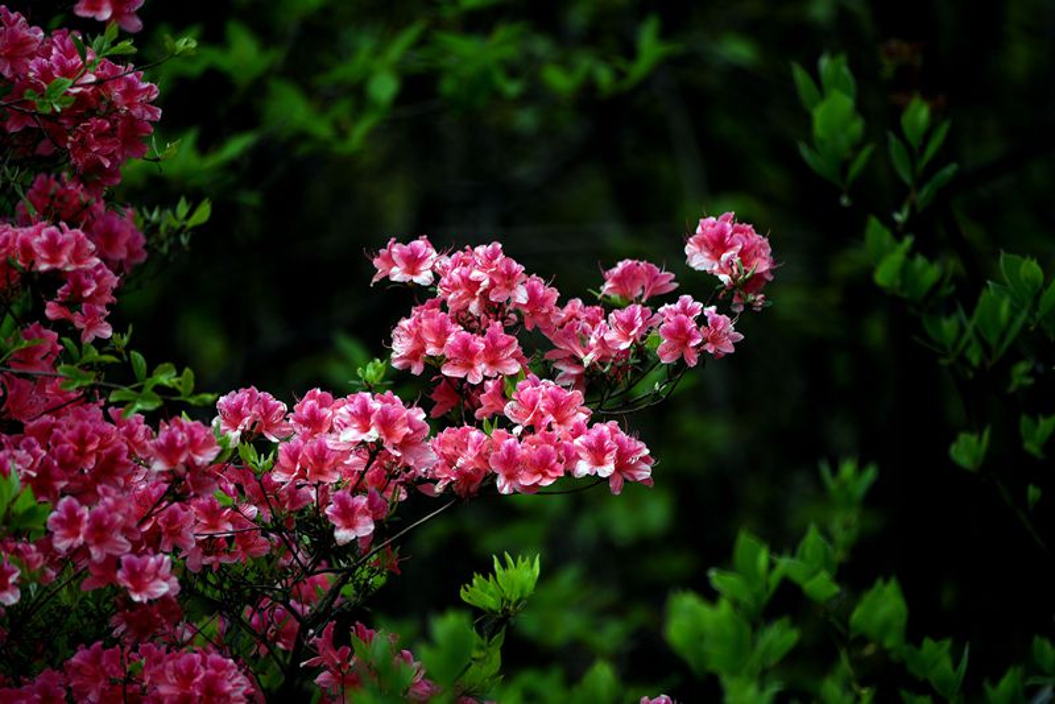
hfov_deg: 5.2
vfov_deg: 3.4
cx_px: 528
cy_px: 352
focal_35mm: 400
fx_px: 11726
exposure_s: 1/200
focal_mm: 400
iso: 80
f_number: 5.6
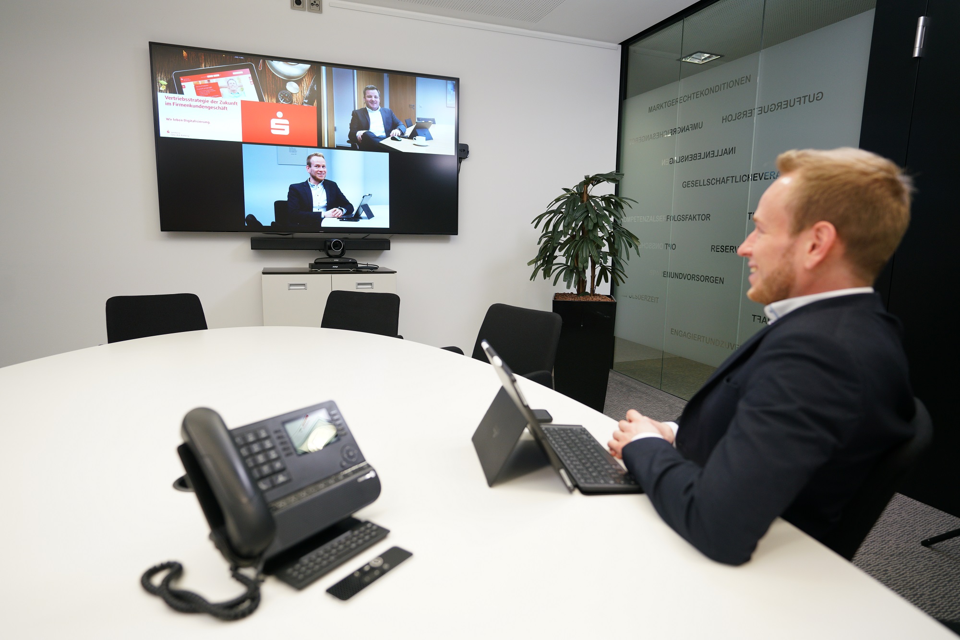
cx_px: 480
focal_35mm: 20
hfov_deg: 84.0
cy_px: 320
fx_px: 533
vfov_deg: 61.9
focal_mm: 20
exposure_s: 1/160
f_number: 2.8
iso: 800
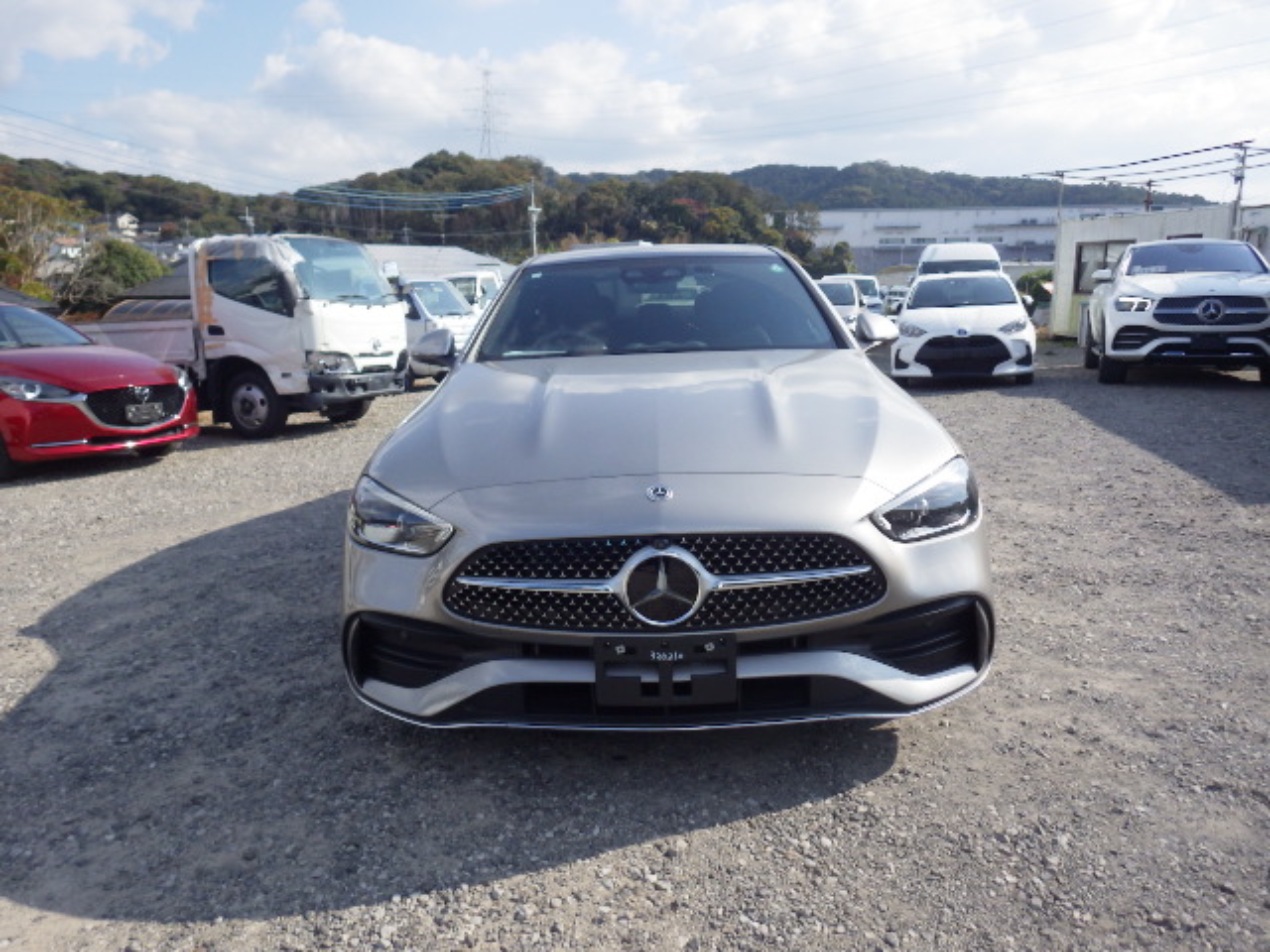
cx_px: 635
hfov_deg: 69.4
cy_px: 476
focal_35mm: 25
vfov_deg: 54.9
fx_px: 917
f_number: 7.9
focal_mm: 4.5
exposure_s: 1/320
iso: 250
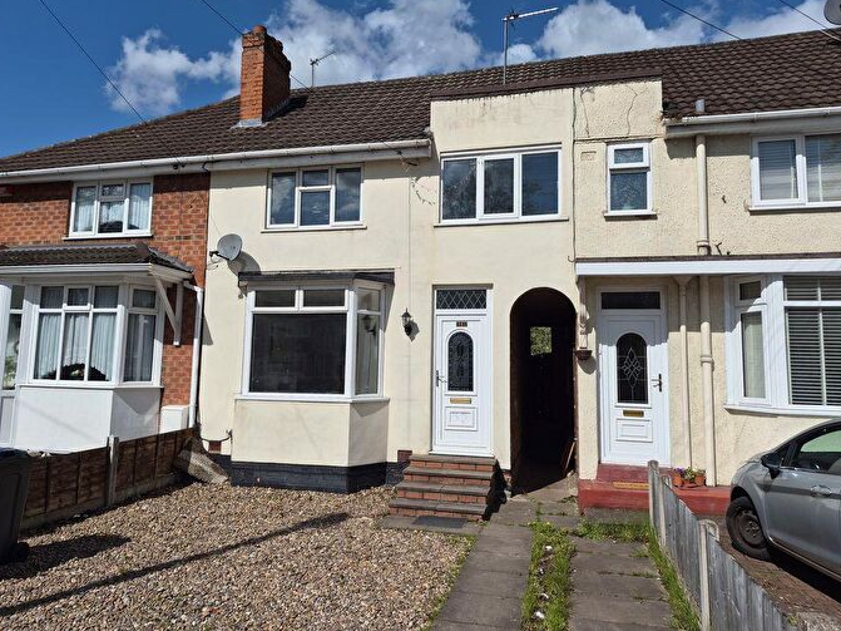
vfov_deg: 56.8
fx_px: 583
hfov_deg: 71.6
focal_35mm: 24
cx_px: 406
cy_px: 304
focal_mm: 5.4
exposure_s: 1/7696
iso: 40
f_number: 1.8
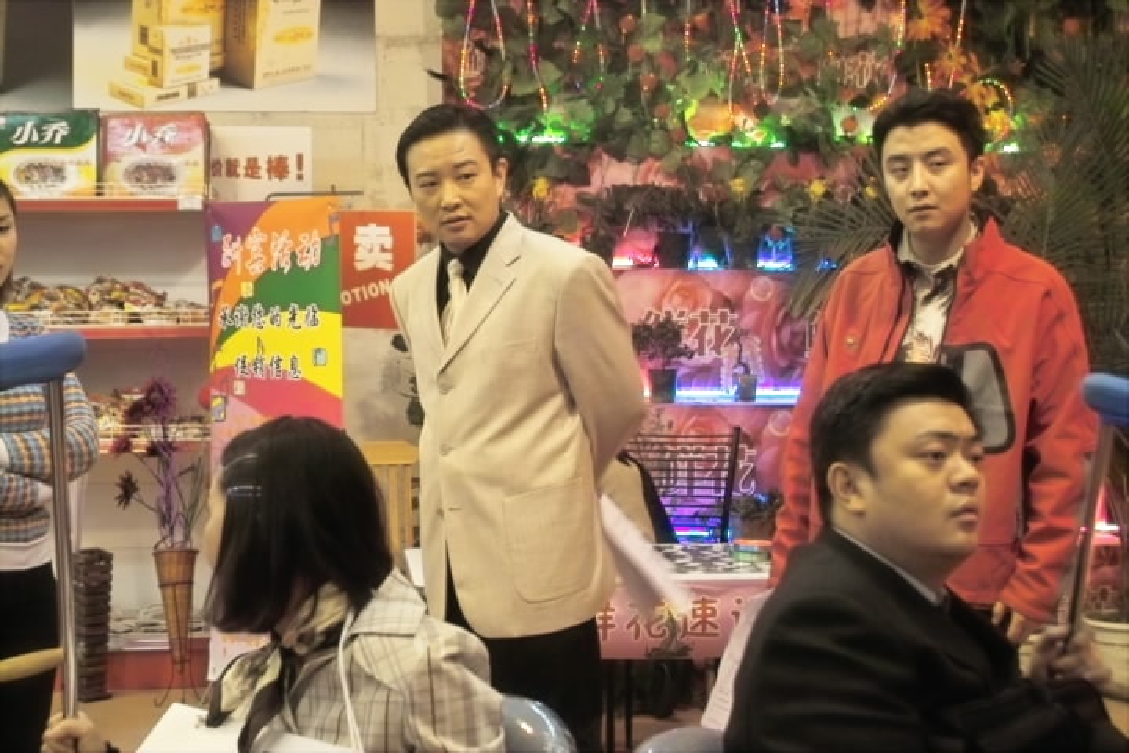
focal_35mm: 63
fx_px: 1976
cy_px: 376
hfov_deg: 31.9
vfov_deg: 21.6
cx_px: 564
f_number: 5.6
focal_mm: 37
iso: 400
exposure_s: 1/50
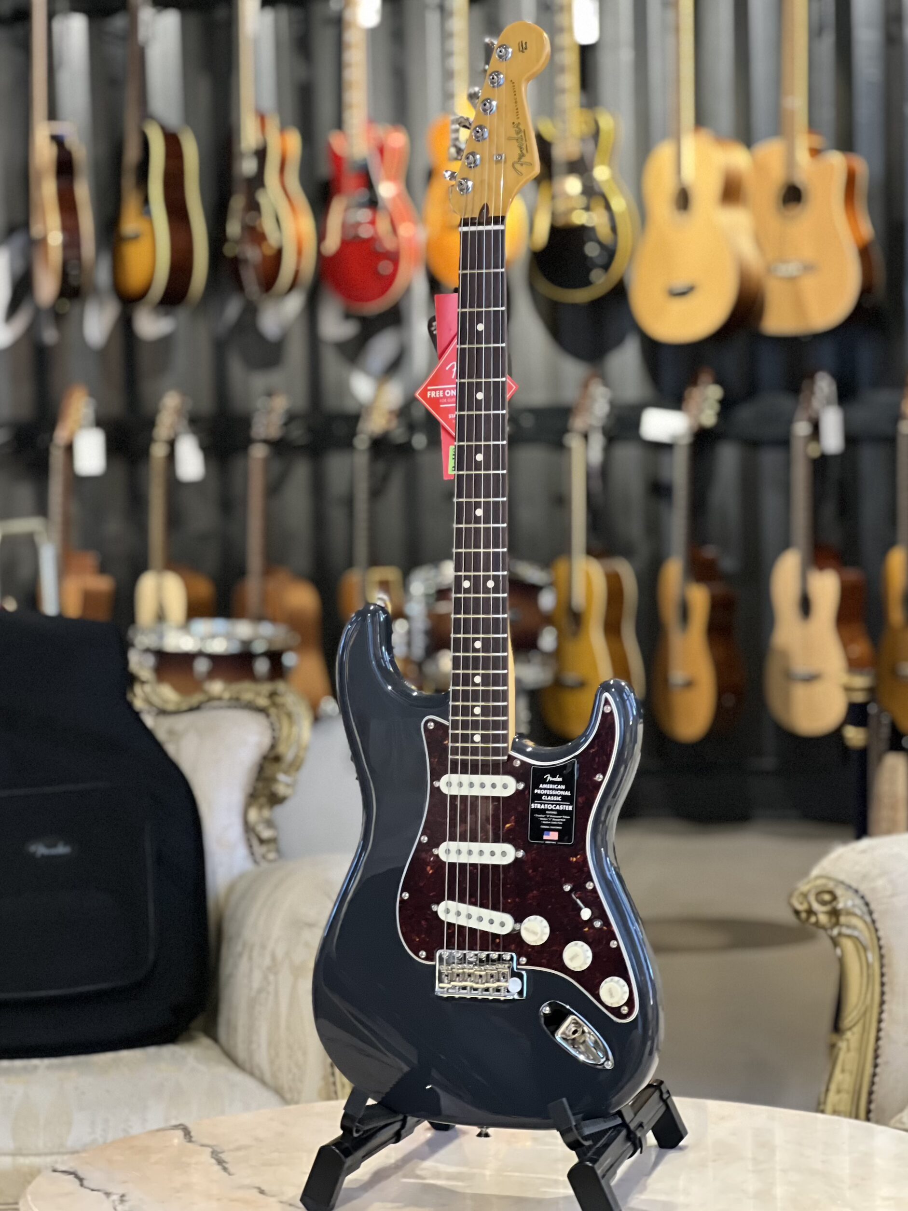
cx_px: 454
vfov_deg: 25.3
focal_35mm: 77
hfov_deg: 19.1
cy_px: 606
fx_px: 2693
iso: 640
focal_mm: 9
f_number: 2.8
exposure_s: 1/14
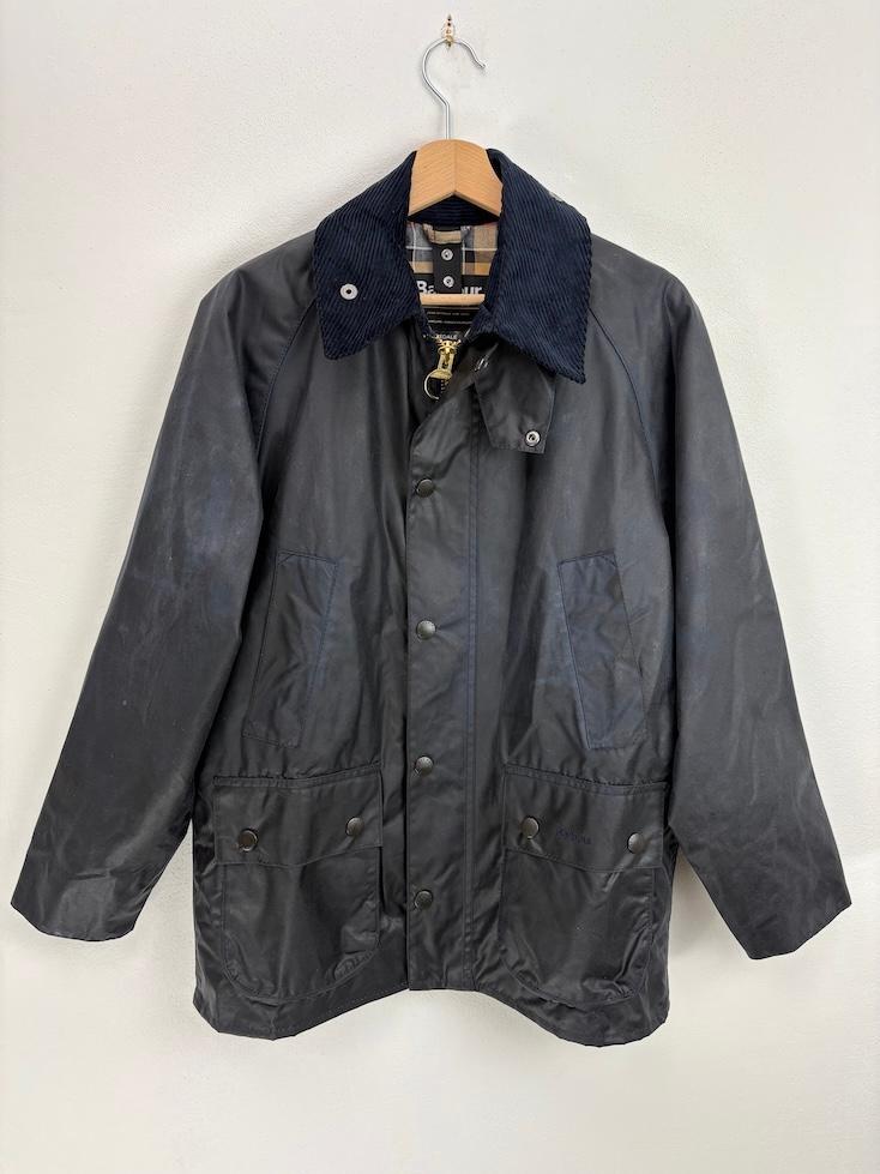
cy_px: 587
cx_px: 440
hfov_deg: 53.1
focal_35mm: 26
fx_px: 881
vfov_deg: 67.3
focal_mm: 5.96
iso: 80
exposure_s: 1/100
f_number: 1.6
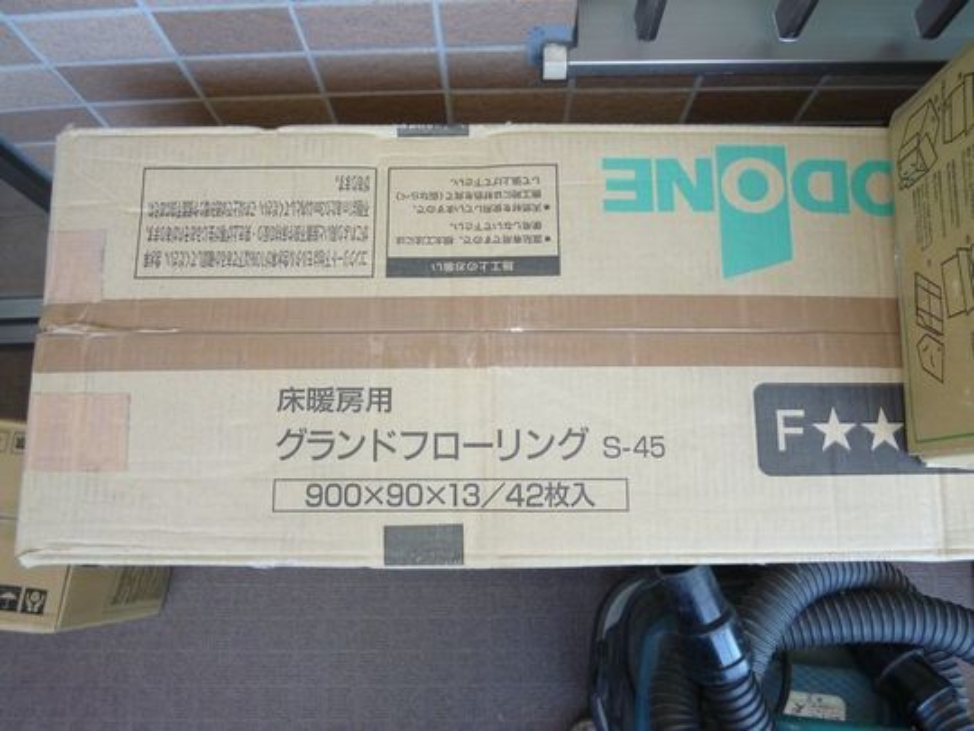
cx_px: 487
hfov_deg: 71.6
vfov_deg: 56.8
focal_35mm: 24
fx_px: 675
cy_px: 366
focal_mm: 4.3
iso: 160
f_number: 2.5
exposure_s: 1/60
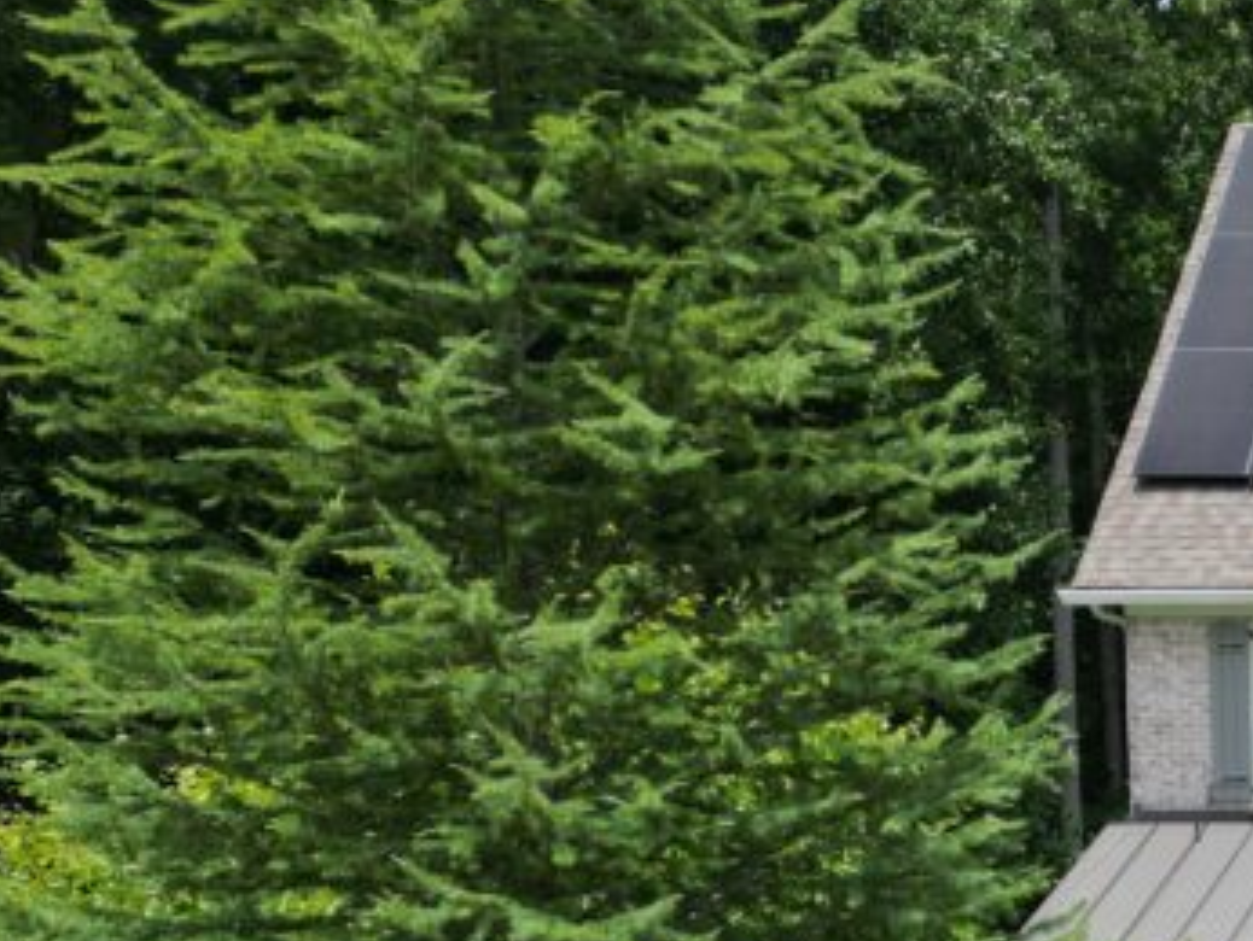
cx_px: 1825
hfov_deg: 22.8
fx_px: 2572
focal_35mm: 71
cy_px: 702
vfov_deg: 20.6
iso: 120
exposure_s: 1/2000
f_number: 1.7
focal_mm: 6.72
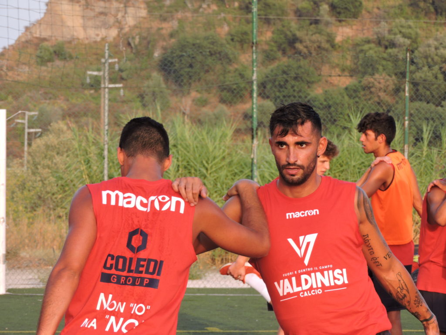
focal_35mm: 220
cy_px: 168
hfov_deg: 9.0
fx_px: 2835
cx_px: 223
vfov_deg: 6.8
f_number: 5.3
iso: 100
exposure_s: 1/80
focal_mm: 39.4
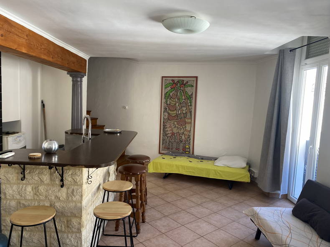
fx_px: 248
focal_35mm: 26
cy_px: 124
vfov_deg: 53.0
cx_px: 165
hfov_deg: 67.3
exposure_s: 1/121
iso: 100
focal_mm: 4.25
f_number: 1.8
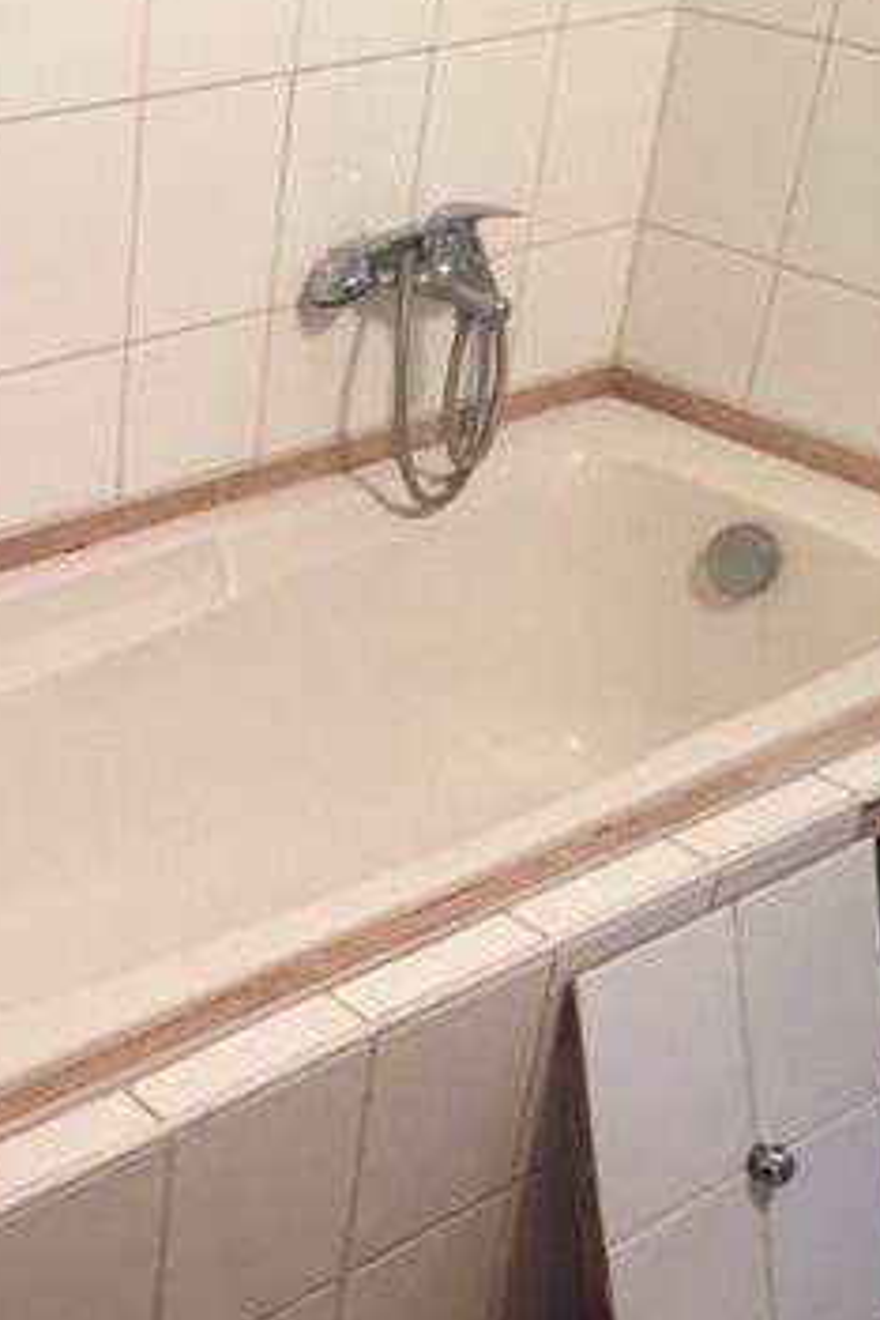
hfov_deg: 23.4
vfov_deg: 36.1
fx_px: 2017
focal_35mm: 55
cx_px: -30
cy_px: 786
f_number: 2.2
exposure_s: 1/20
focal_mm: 4.15
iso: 250
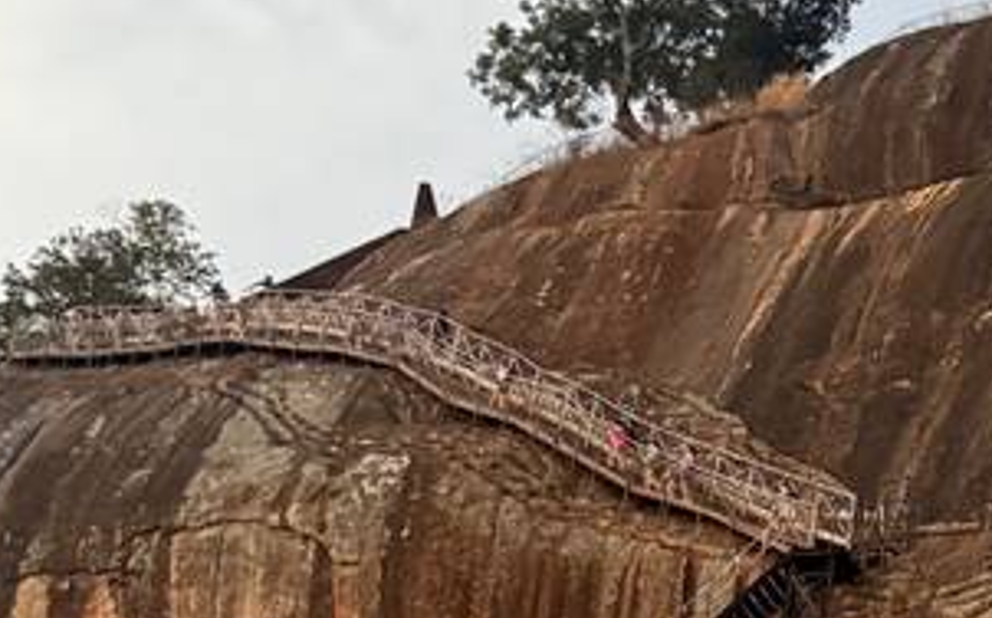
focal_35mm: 81
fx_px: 2187
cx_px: 1094
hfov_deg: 23.9
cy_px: 868
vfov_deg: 15.1
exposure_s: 1/30
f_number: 1.78
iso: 1000
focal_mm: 6.76
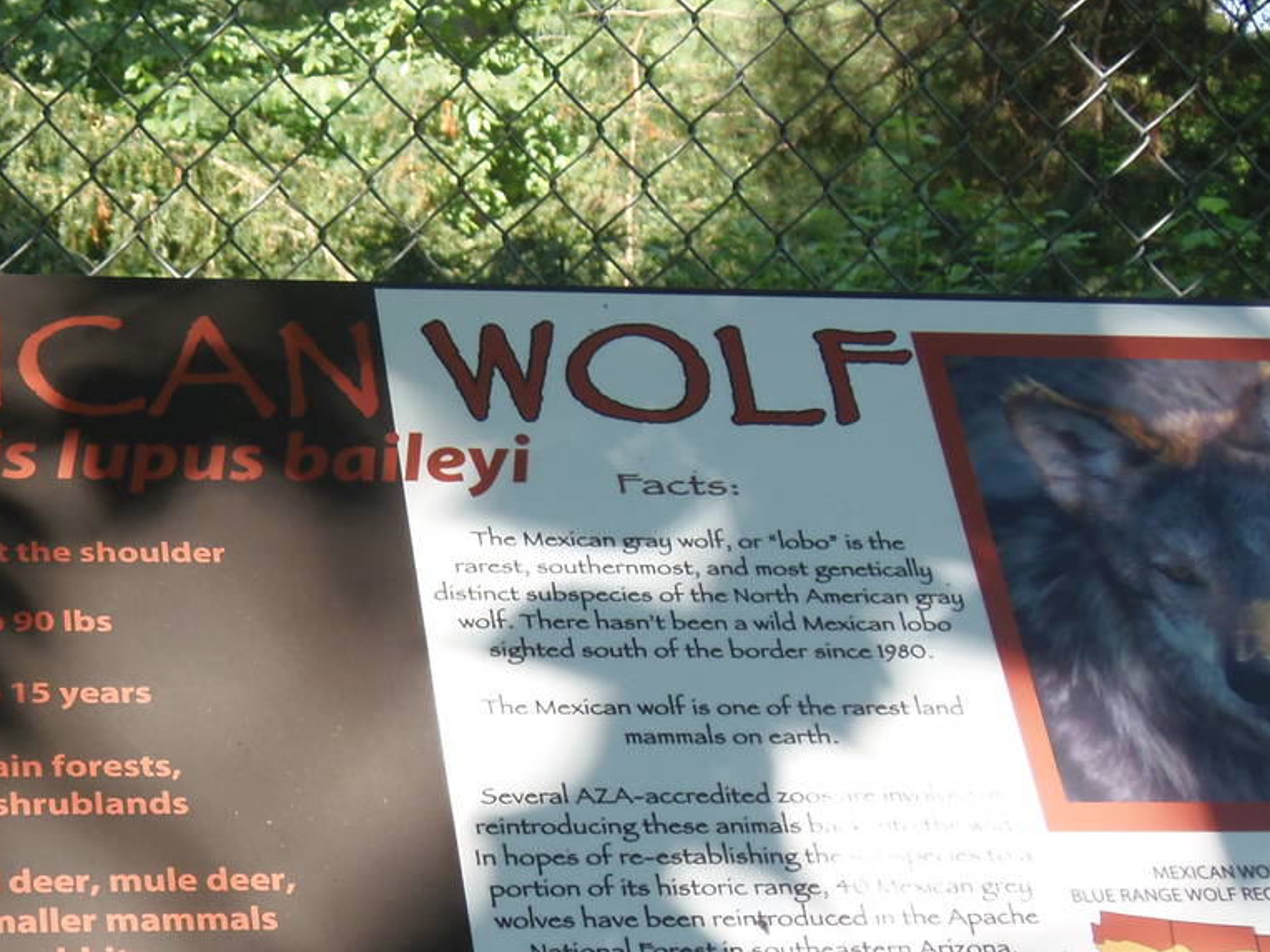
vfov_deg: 16.7
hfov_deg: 22.0
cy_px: 648
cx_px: 251
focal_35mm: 88
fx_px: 3229
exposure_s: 1/80
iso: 64
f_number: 3.6
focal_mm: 7.8
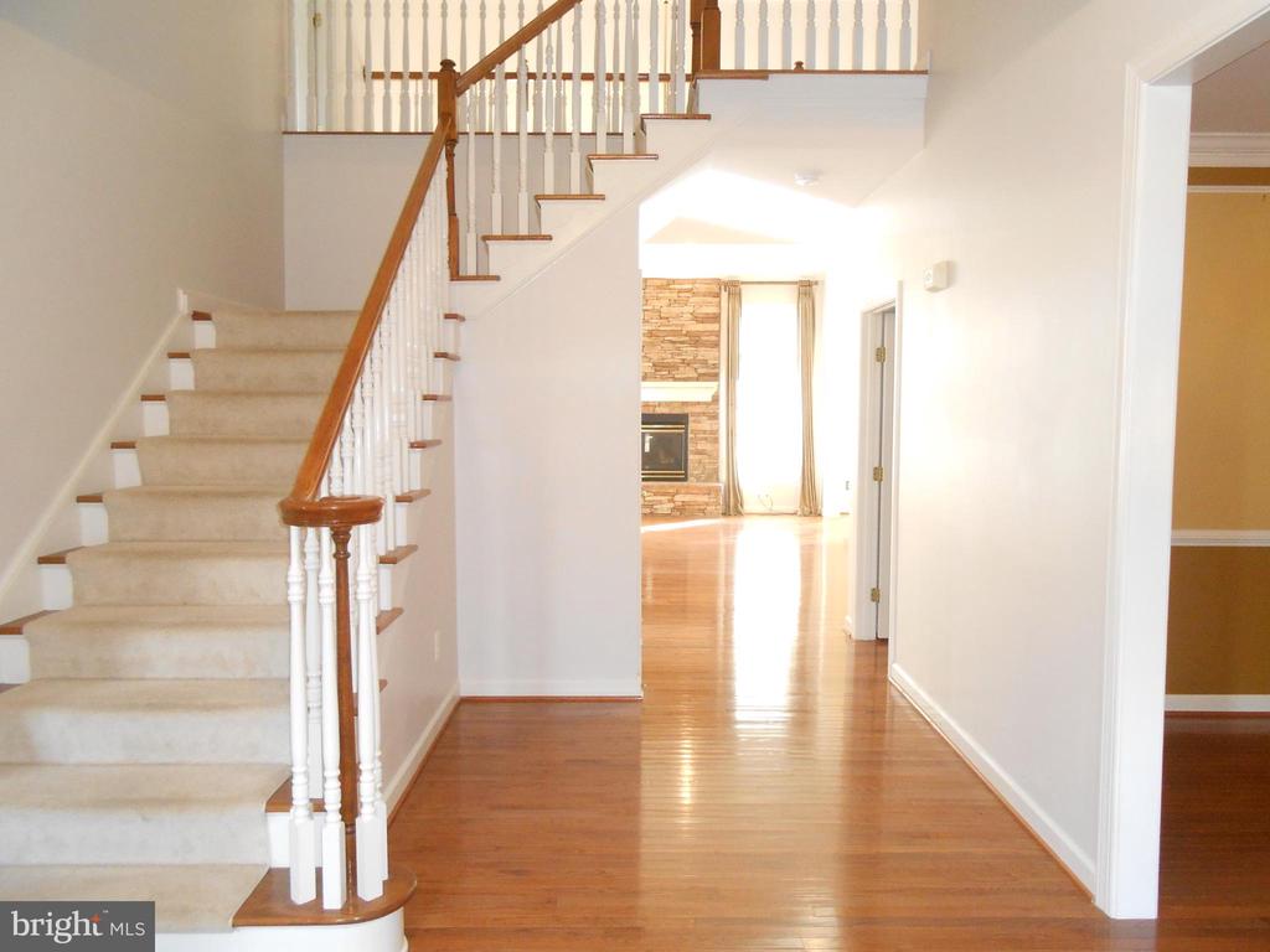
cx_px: 635
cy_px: 476
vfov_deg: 53.1
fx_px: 954
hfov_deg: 67.3
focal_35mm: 26
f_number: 3.5
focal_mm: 4.6
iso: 500
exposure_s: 1/25
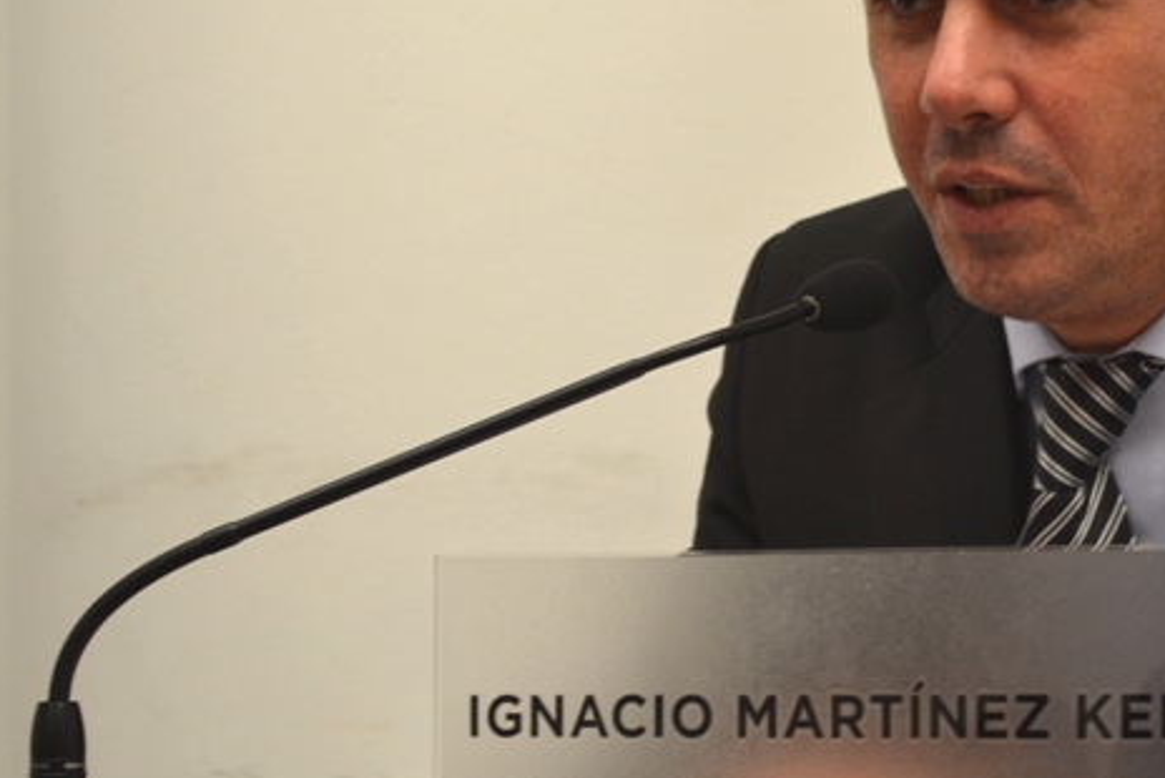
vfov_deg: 9.9
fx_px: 4501
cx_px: 987
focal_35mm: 139
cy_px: 247
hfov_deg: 14.6
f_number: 5.3
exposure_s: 1/25
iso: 400
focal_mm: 42
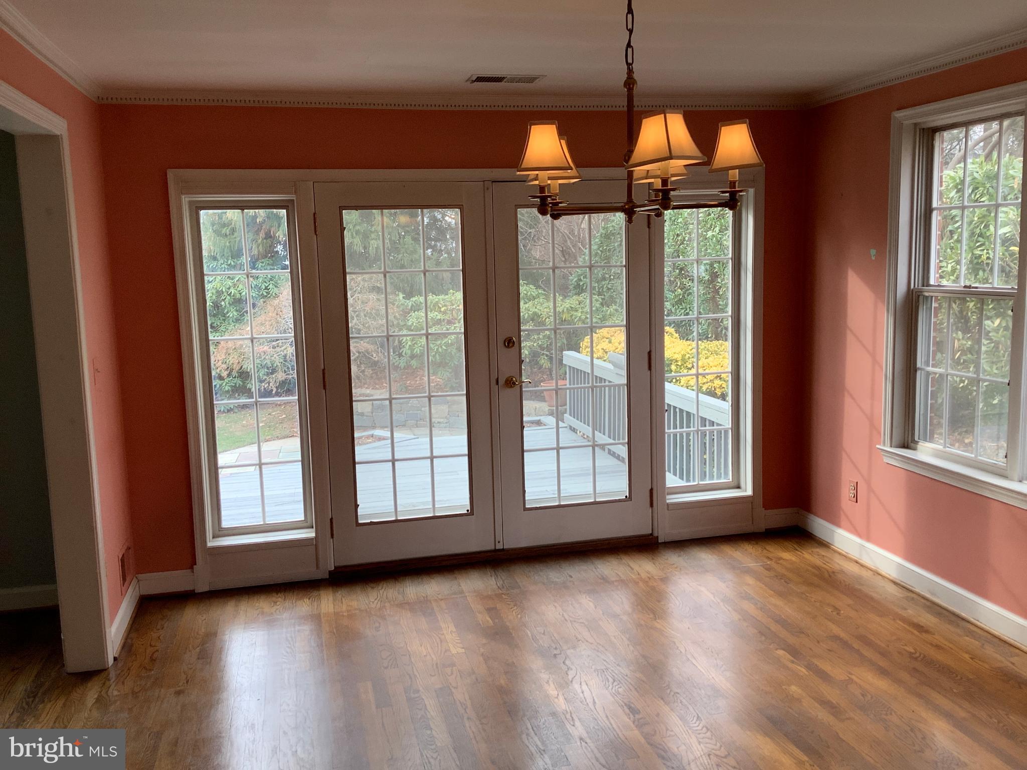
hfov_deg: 58.4
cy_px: 385
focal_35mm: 31
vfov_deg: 45.4
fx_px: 920
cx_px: 514
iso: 64
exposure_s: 1/120
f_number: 2.4
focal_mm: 3.3
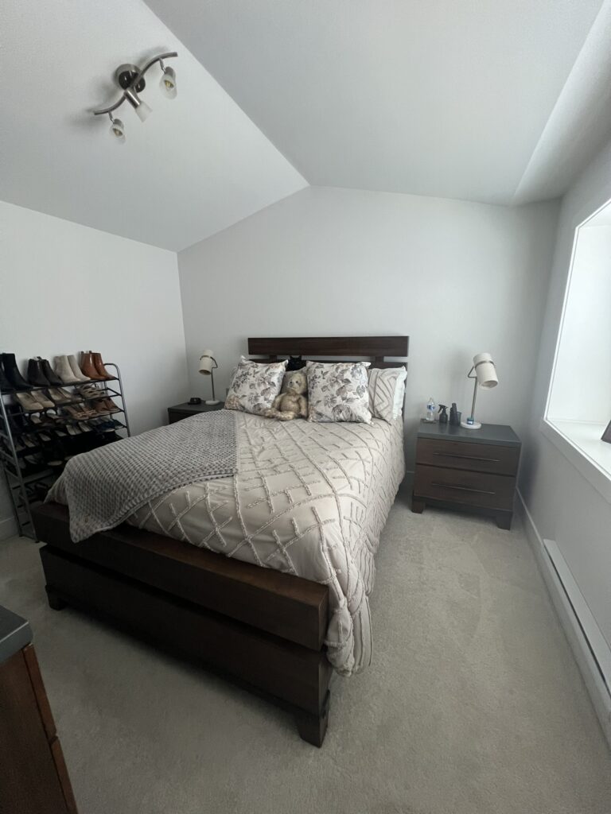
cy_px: 407
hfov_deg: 89.9
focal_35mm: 13
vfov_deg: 106.2
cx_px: 306
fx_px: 306
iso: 320
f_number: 1.8
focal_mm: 1.57
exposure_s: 1/60
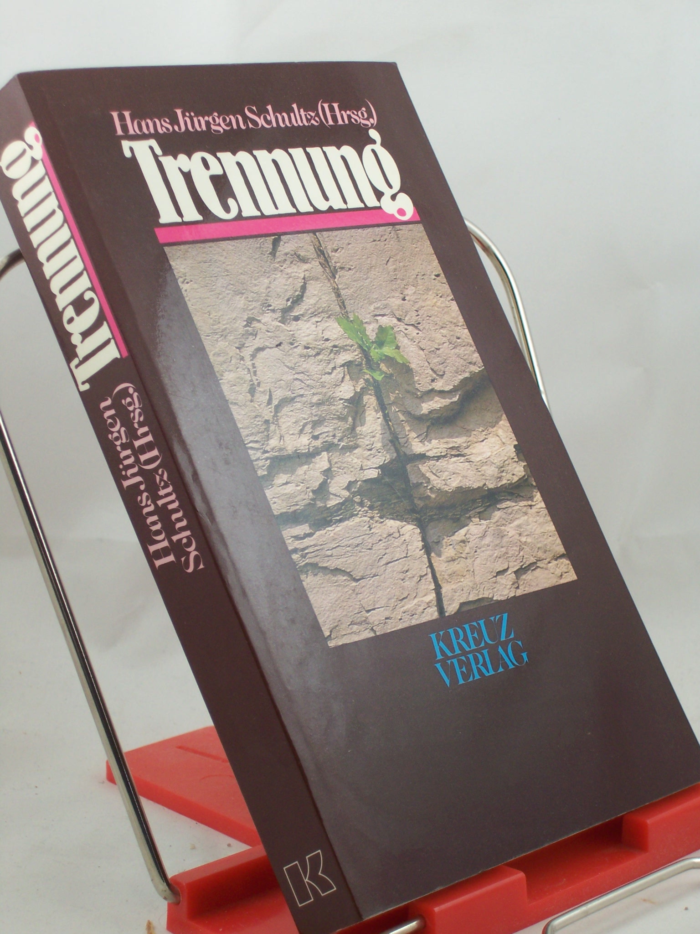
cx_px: 350
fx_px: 2211
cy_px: 467
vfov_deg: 23.8
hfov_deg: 18.0
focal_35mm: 82
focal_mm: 13.6
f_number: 4
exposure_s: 1/80
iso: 125
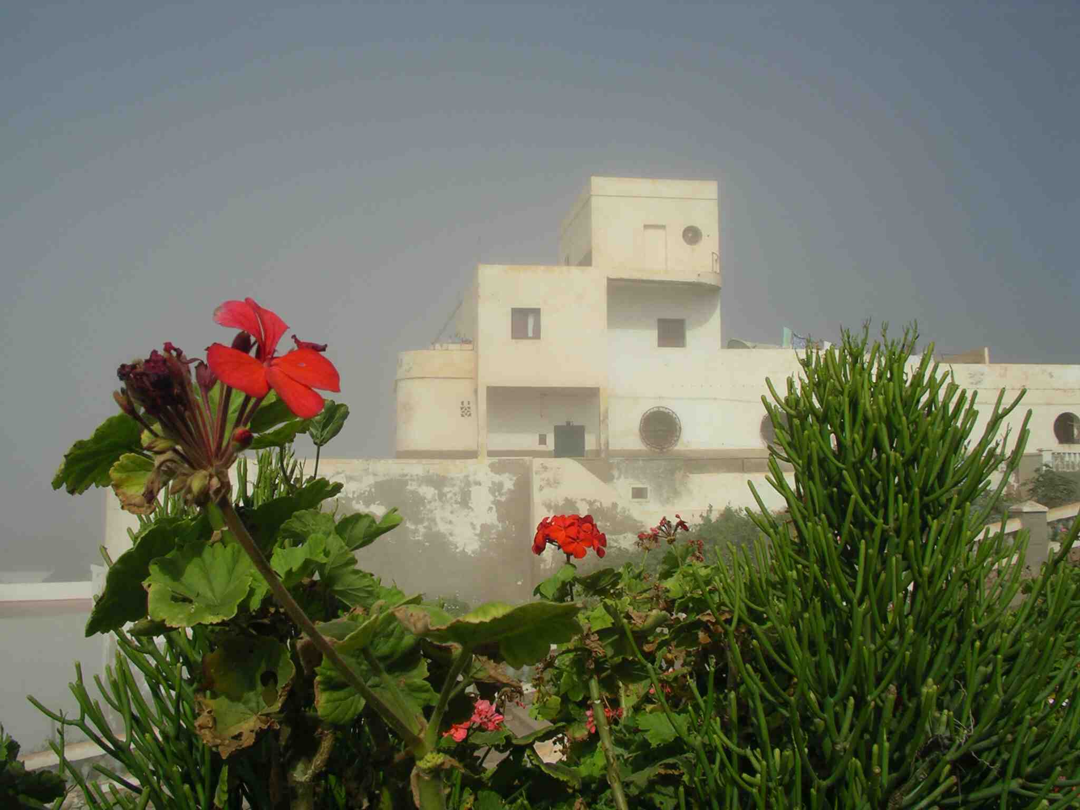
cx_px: 540
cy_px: 405
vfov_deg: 38.7
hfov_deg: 50.1
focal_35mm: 37
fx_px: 1154
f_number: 6.9
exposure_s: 1/400
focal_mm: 5.7
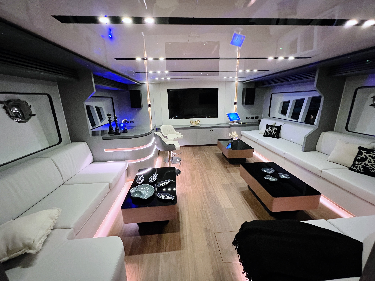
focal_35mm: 13
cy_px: 140
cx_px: 188
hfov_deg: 106.2
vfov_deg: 89.9
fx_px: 141
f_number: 1.8
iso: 1000
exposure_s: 1/49
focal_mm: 1.57
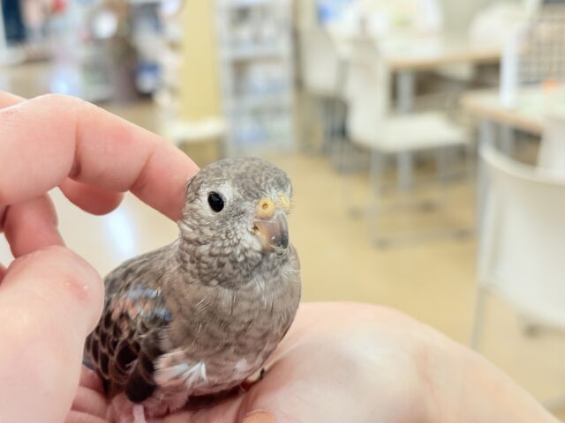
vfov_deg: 28.0
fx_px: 849
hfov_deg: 36.8
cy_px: 212
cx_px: 282
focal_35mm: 52
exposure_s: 1/100
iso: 160
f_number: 1.6
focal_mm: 5.96
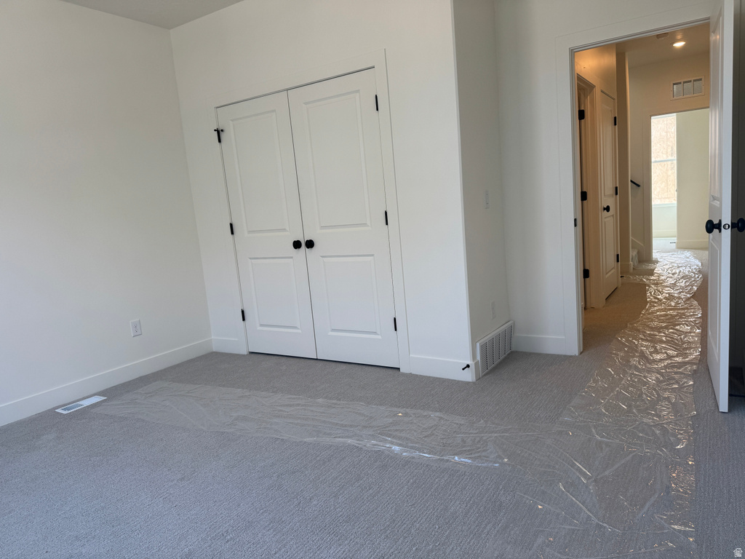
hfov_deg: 71.6
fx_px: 517
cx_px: 372
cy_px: 280
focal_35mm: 24
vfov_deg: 56.8
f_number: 1.78
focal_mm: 6.76
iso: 80
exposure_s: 1/208
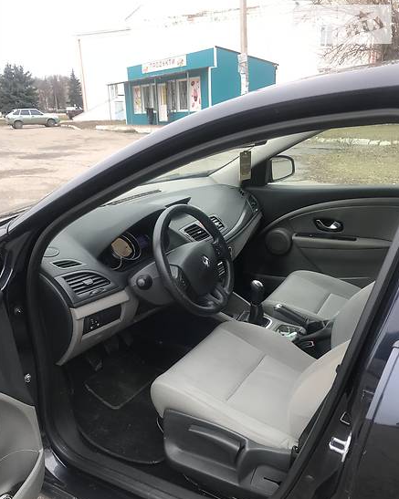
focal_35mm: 30
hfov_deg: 48.5
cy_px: 267
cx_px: 200
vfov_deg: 58.7
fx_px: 443
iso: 20
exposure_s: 1/128
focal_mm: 4
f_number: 1.8
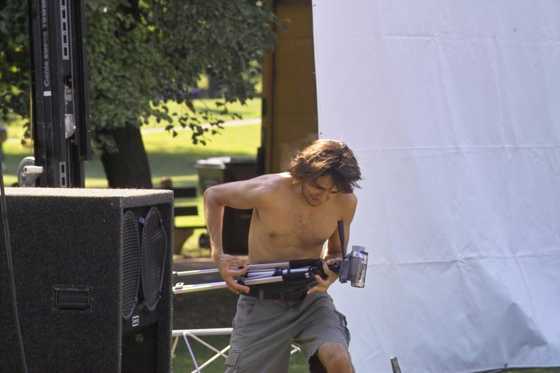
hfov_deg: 11.5
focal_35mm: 179
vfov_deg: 7.7
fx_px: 2784
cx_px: 280
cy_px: 186
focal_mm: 105
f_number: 4.5
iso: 200
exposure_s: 1/350
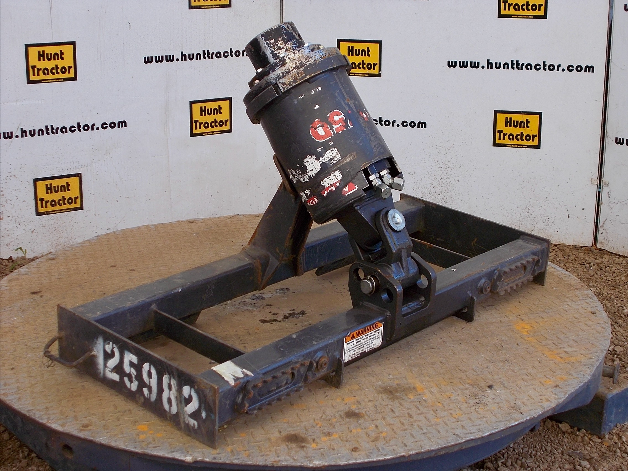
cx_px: 314
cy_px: 236
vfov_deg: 25.2
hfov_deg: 33.2
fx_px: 1052
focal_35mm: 58
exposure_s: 1/80
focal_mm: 10.3
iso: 80
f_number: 4.9
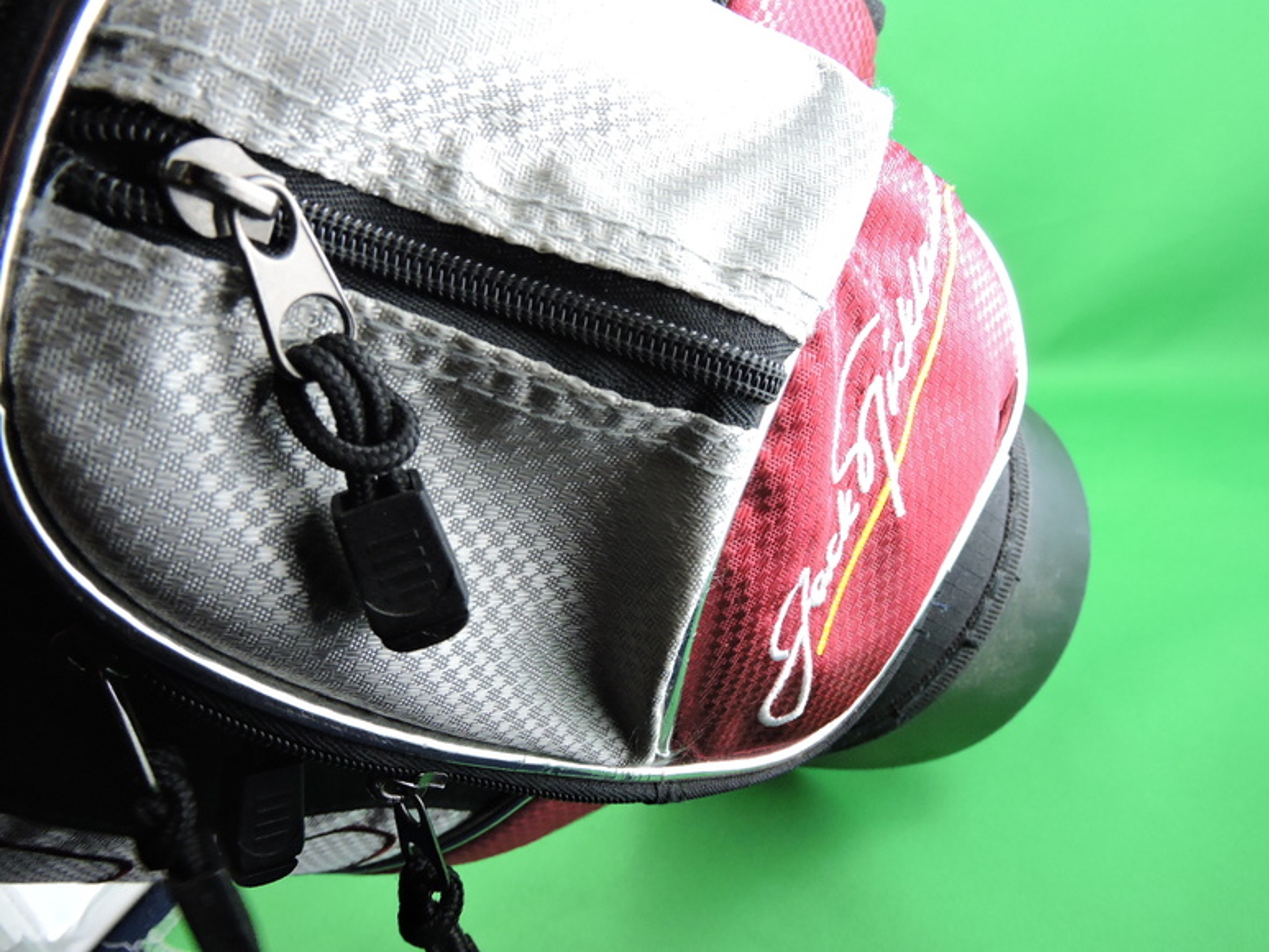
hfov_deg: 60.0
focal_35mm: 30
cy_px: 476
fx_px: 1100
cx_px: 634
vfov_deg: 46.8
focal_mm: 5.4
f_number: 3.5
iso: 360
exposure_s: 1/30
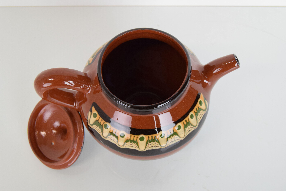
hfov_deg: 43.6
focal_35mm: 45
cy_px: 96
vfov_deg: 29.9
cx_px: 143
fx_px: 358
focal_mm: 30
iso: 1600
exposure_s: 1/200
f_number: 7.1
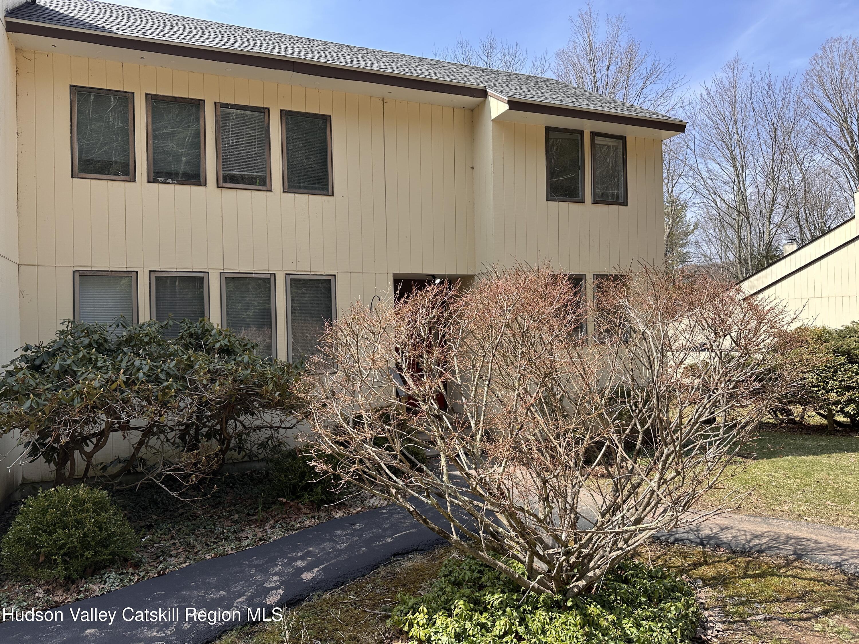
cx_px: 430
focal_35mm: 24
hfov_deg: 71.6
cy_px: 322
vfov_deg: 56.8
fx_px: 596
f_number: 1.78
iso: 80
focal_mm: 6.86
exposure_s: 1/1613
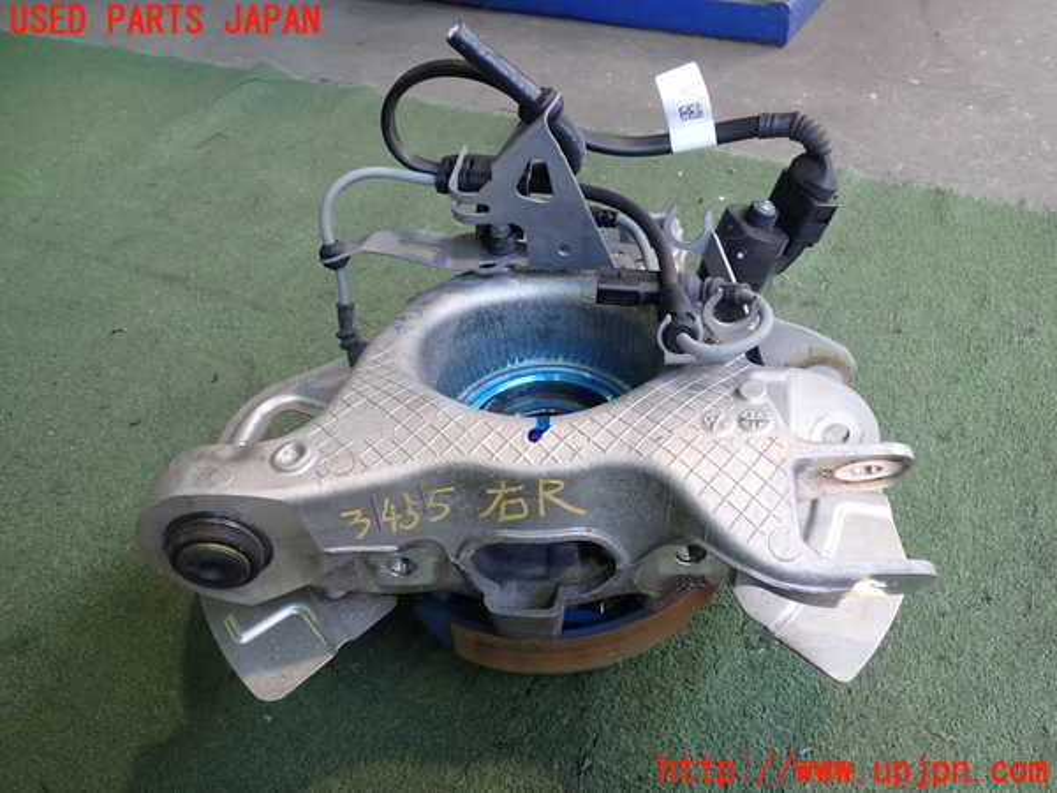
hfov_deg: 60.0
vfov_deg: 46.8
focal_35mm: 30
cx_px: 528
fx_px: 916
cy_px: 396
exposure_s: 1/50
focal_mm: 5.4
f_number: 2.3
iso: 200
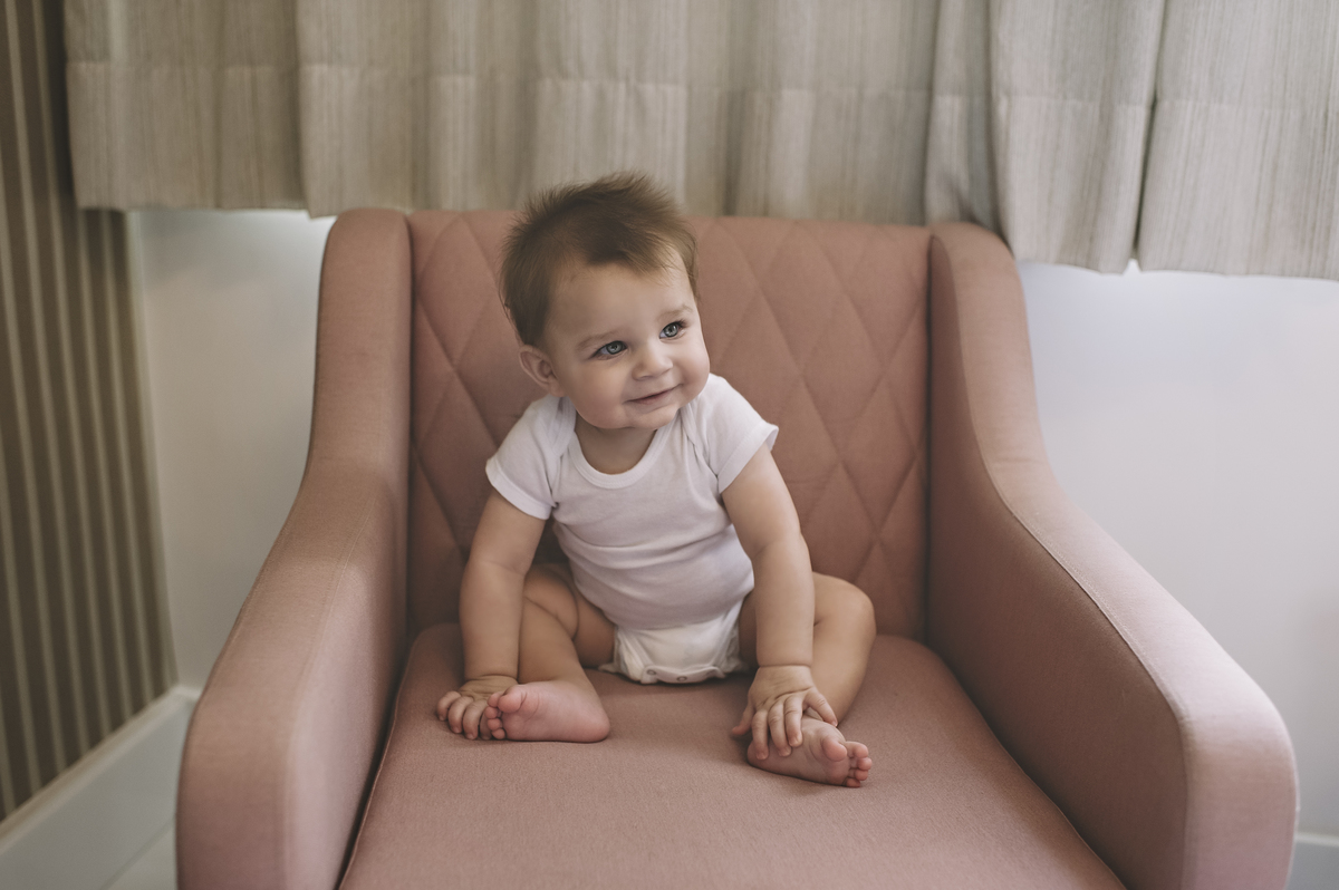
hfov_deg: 54.5
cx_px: 670
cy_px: 445
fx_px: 1301
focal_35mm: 35
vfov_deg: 37.8
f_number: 2.5
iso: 500
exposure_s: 1/125
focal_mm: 35
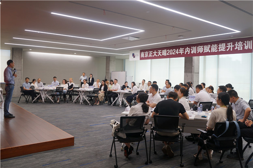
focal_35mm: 29
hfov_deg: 63.7
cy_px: 84
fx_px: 204
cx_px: 126
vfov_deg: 45.0
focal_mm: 29
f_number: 3.5
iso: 160
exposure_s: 1/25
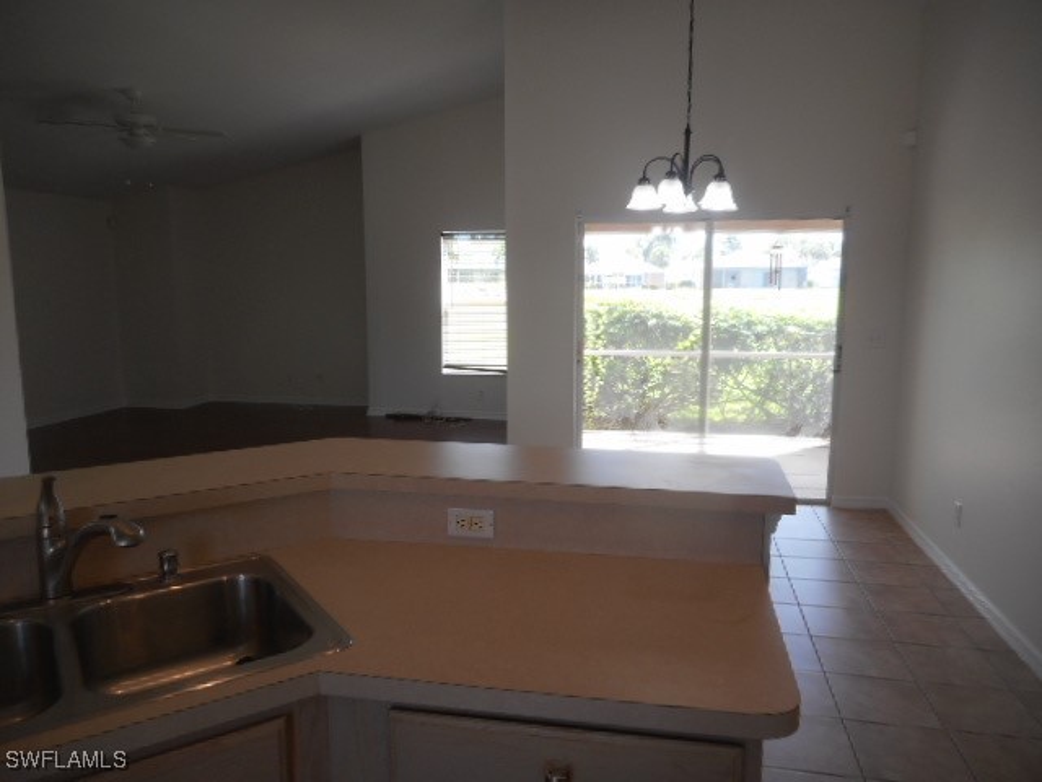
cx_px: 521
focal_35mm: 25
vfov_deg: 54.9
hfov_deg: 69.4
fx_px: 753
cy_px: 391
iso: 80
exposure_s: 1/40
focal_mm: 4.5
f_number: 3.7
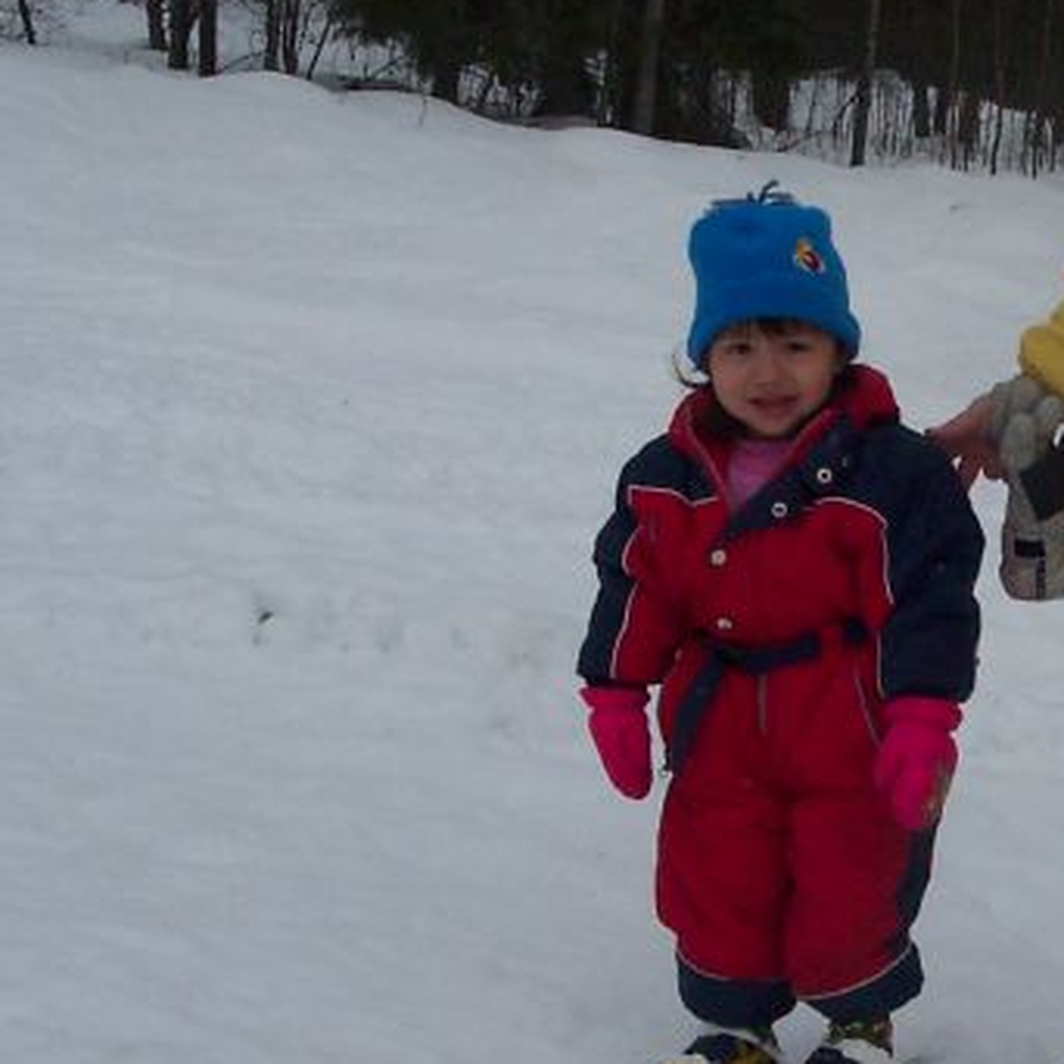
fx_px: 2956
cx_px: 952
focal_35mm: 85
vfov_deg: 20.4
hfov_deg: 20.0
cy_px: 516
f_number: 4.8
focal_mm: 8
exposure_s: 1/1000
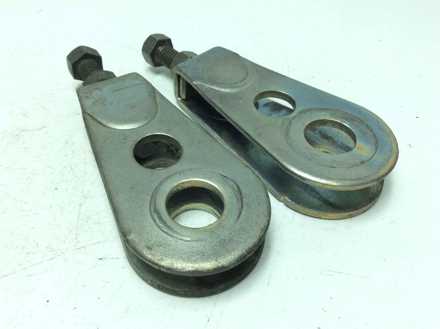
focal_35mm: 32
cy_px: 164
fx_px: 406
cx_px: 220
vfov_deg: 44.1
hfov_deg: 56.9
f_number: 2.4
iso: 32
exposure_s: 1/271
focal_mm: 3.3
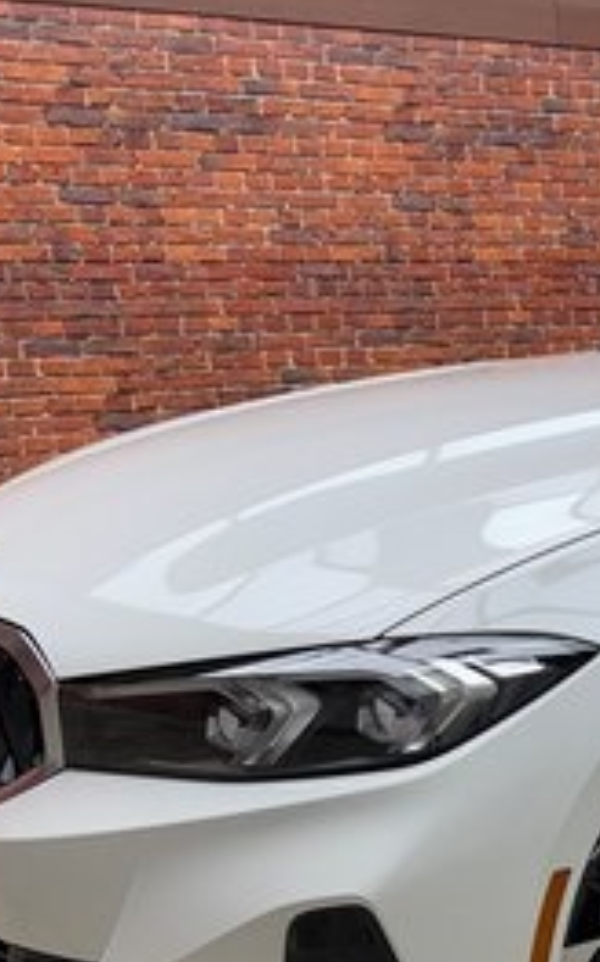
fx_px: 1625
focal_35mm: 62
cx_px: 940
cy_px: 797
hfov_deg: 18.2
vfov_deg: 31.9
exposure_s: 1/200
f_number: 1.78
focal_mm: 6.76
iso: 64
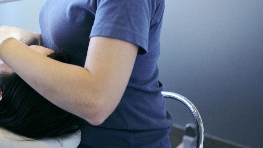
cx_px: -9
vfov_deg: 12.4
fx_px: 663
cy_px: -30
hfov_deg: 21.5
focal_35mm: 95
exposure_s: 1/125
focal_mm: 35
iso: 125
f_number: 1.8
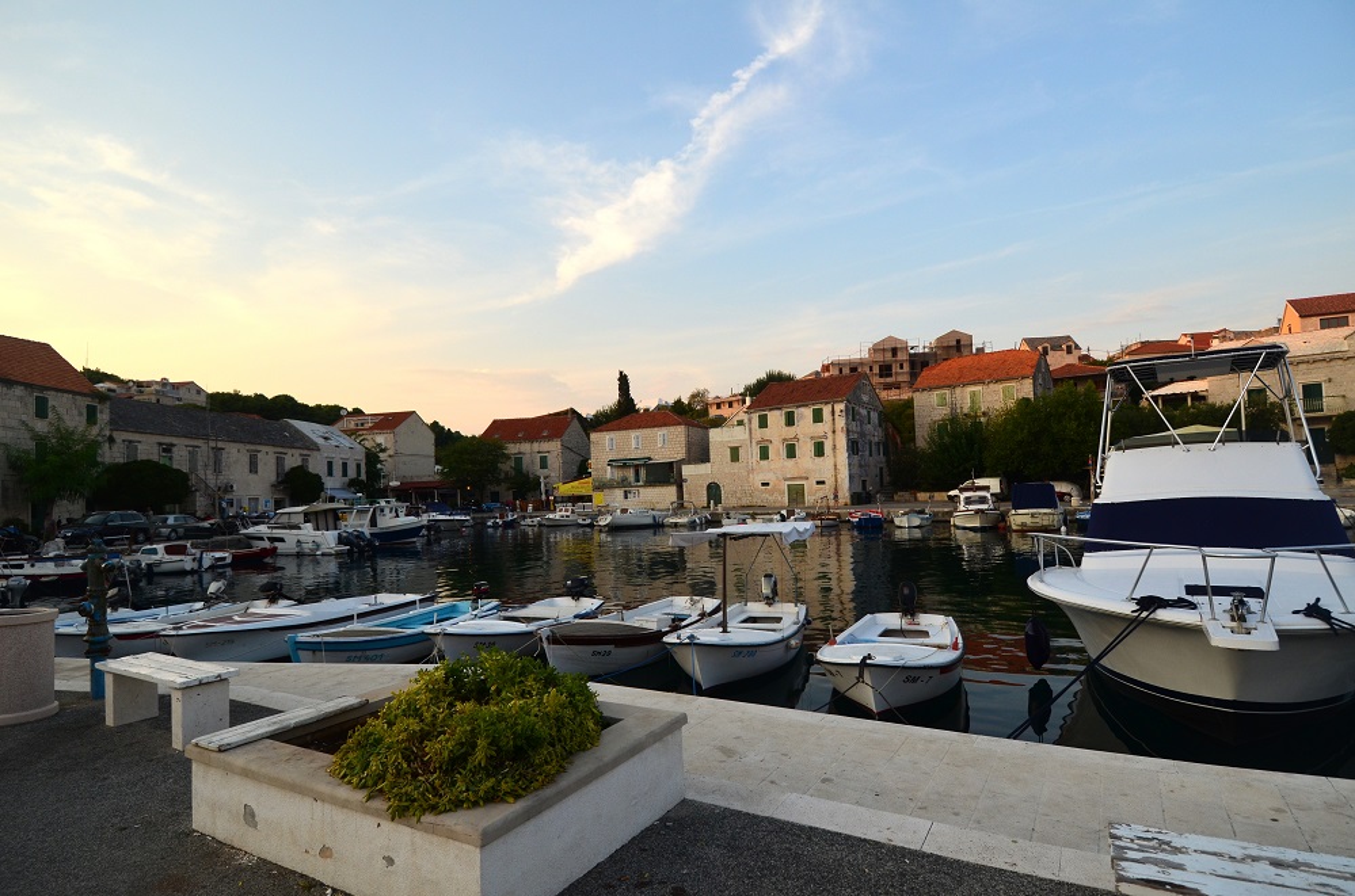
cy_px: 448
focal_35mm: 33
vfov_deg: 39.8
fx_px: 1239
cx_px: 678
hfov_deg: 57.3
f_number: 5.6
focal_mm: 22
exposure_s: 1/640
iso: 400
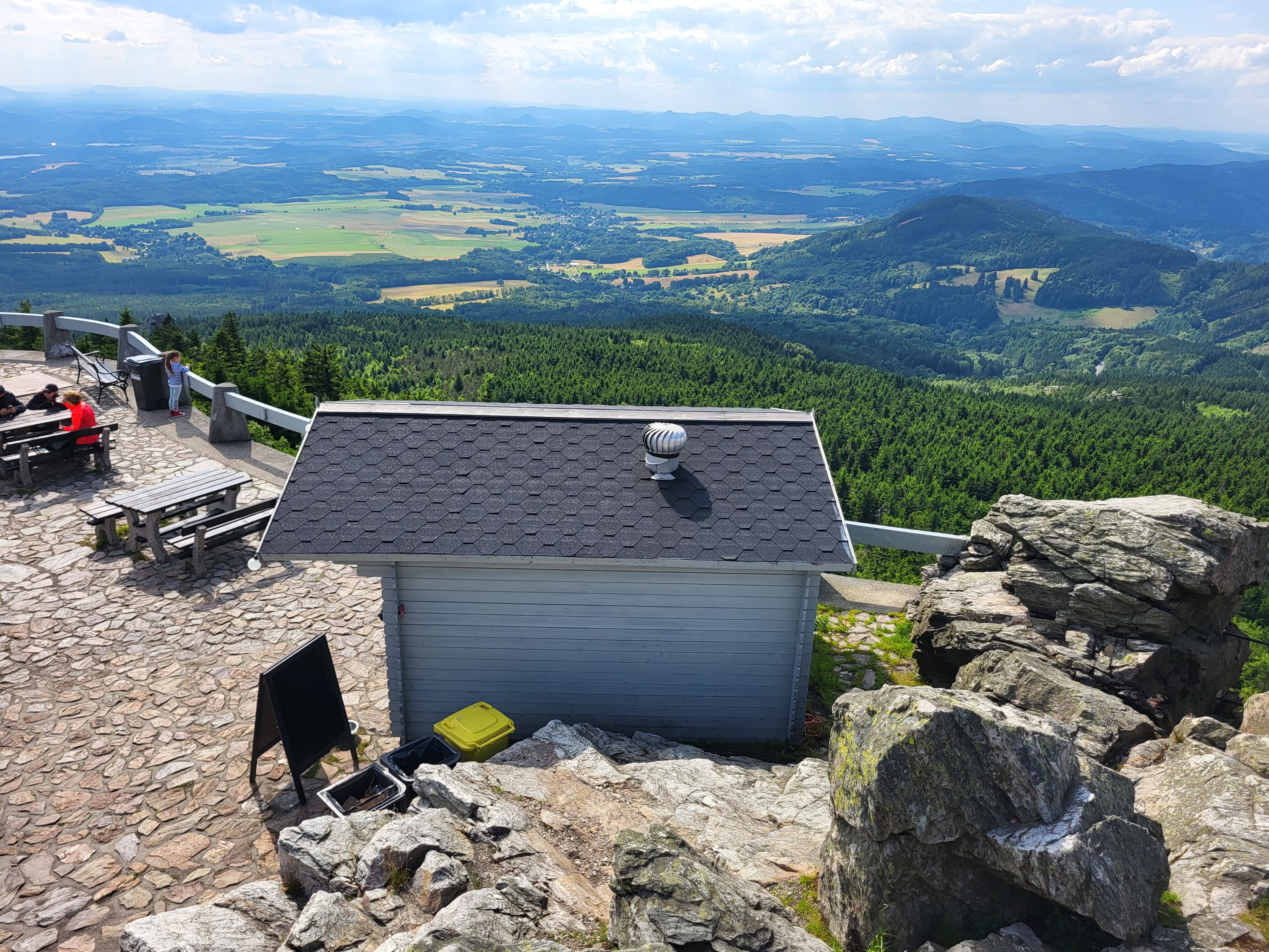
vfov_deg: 53.1
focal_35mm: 26
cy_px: 476
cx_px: 634
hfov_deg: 67.3
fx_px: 953
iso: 40
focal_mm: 5.4
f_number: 1.8
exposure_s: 1/1834
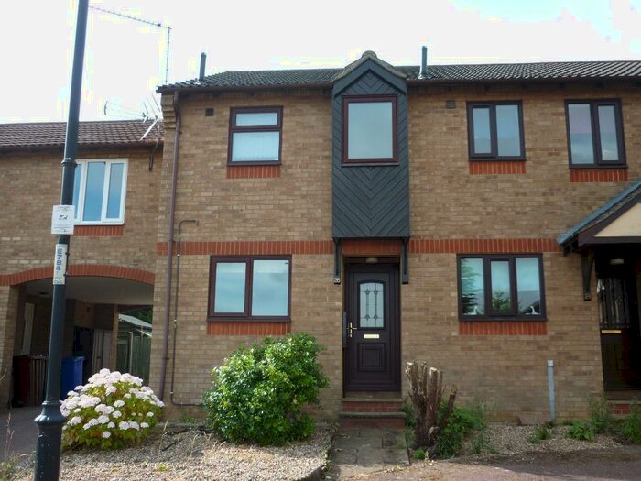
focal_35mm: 33
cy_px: 240
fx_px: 611
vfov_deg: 42.9
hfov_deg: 55.4
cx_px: 320
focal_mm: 5.5
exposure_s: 1/400
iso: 80
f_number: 2.8
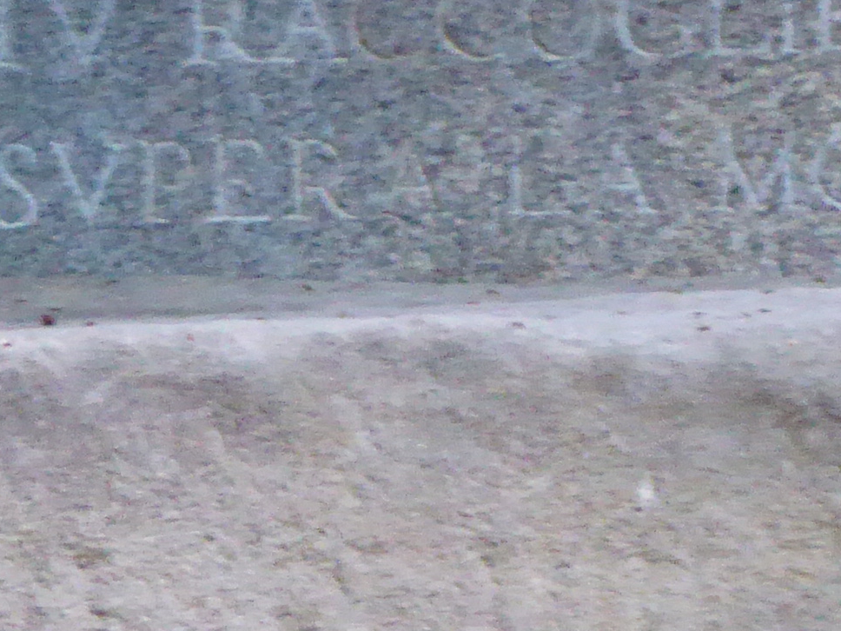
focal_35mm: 438
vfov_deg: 3.4
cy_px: 1184
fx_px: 10641
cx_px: 550
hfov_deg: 4.5
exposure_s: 1/20
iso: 400
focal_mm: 19
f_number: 5.1
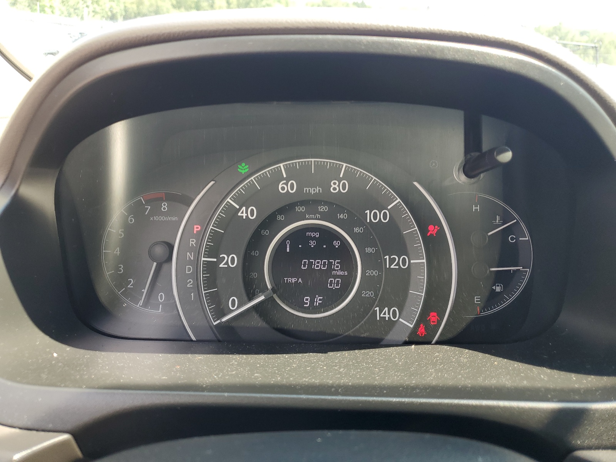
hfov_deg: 67.3
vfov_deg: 53.1
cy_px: 231
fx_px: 463
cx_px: 308
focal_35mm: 26
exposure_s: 1/175
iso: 50
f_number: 1.5
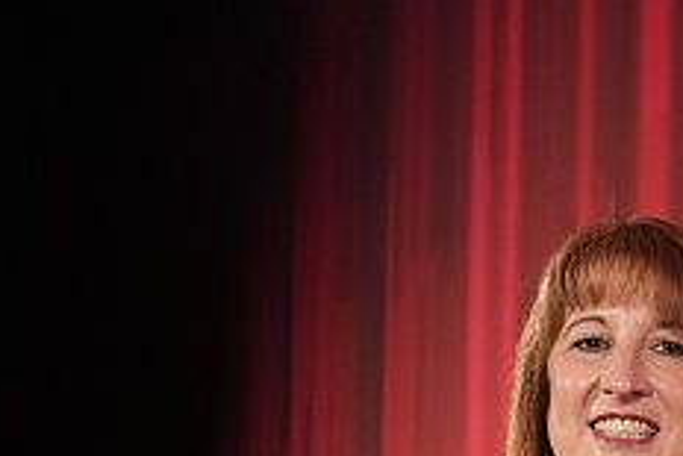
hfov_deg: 2.3
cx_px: 871
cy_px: 643
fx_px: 16781
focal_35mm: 884
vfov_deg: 1.6
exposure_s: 1/1000
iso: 2000
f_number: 2.8
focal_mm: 200
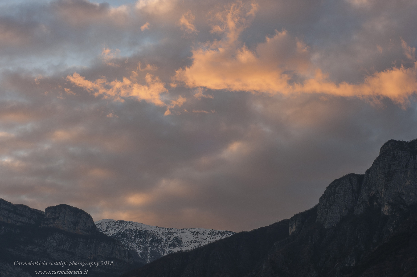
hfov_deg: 27.0
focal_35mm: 75
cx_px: 208
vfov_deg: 18.1
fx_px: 868
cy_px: 138
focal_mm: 50
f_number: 14
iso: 100
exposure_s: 1/10
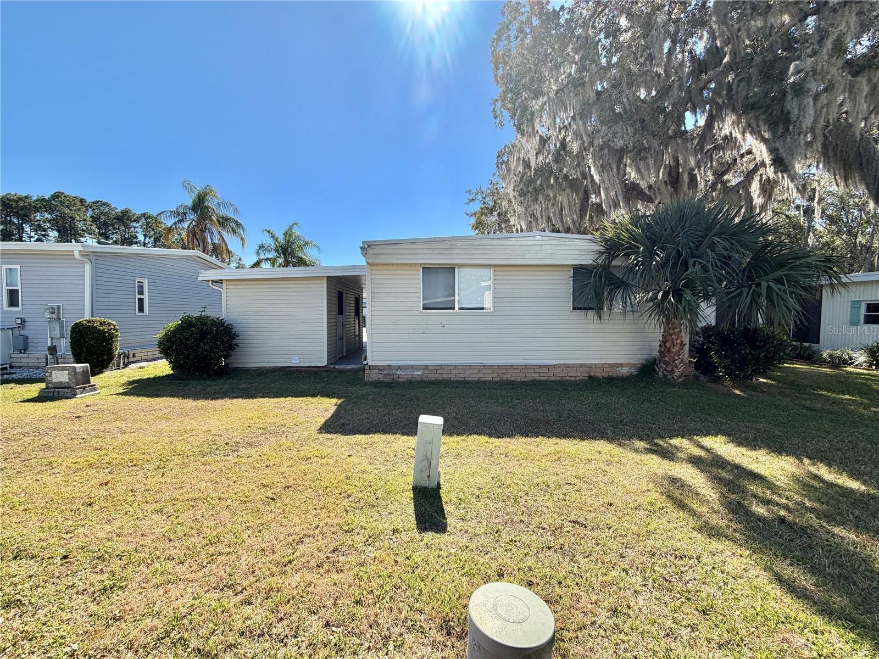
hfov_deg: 102.1
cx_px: 440
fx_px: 356
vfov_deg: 85.7
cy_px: 330
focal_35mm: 14
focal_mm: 2.22
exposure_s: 1/770
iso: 25
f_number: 2.2
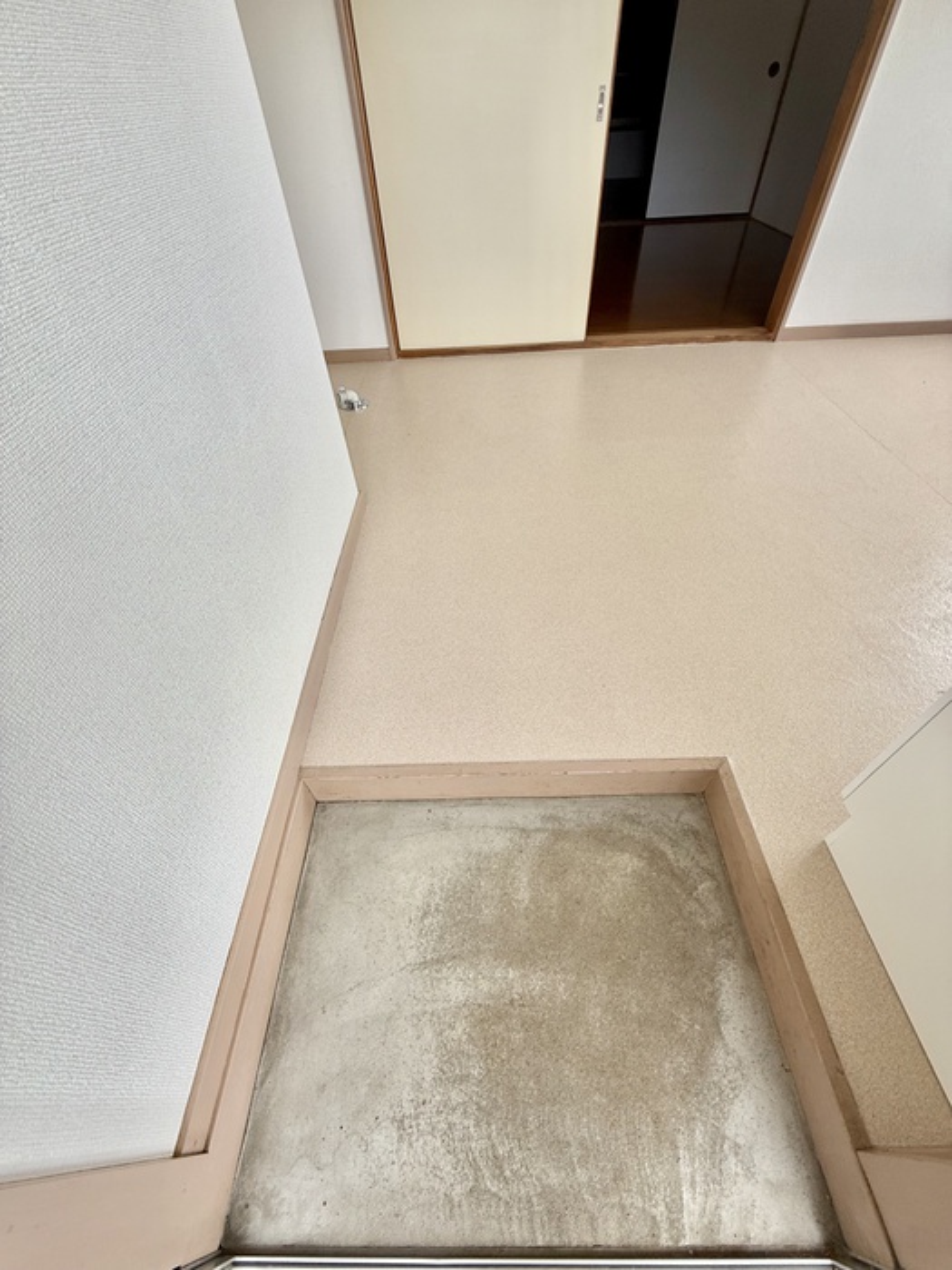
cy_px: 635
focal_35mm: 14
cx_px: 476
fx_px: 513
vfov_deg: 102.1
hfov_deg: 85.7
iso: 40
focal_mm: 2.22
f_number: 2.2
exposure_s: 1/109
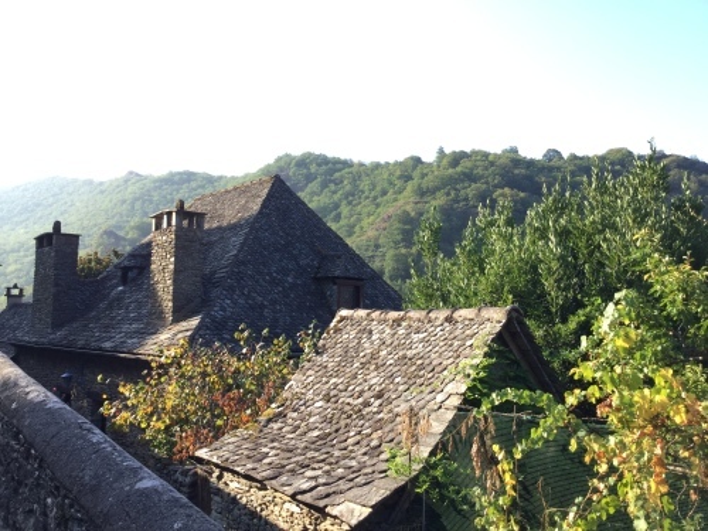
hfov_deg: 58.4
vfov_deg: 45.4
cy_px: 266
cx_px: 354
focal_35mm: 31
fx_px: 634
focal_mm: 3.3
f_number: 2.4
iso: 25
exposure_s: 1/225
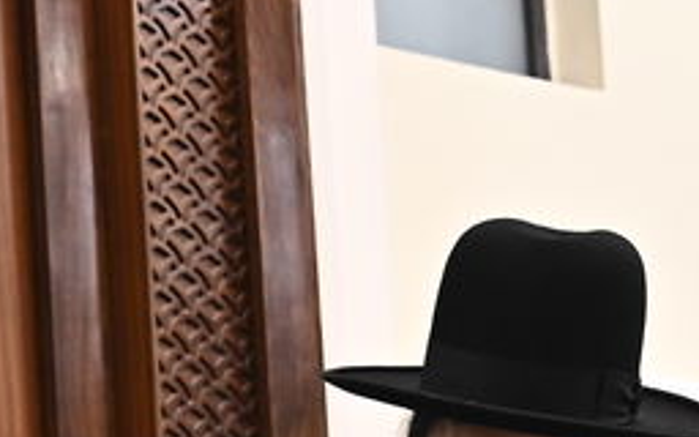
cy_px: 1000
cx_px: -137
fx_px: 3181
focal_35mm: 167
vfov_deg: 7.4
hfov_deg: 12.3
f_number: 6.3
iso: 3200
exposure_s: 1/200
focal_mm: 30
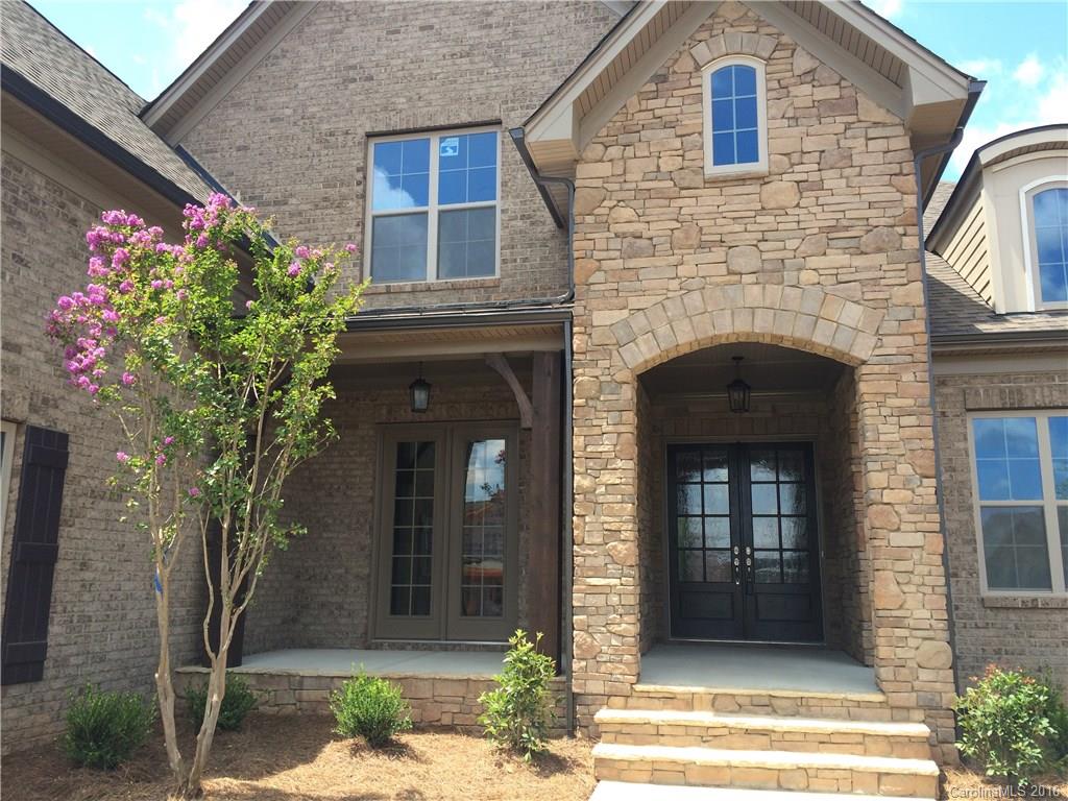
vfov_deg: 48.2
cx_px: 534
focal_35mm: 29
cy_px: 400
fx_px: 895
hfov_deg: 61.7
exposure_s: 1/631
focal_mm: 4.15
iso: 32
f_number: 2.2
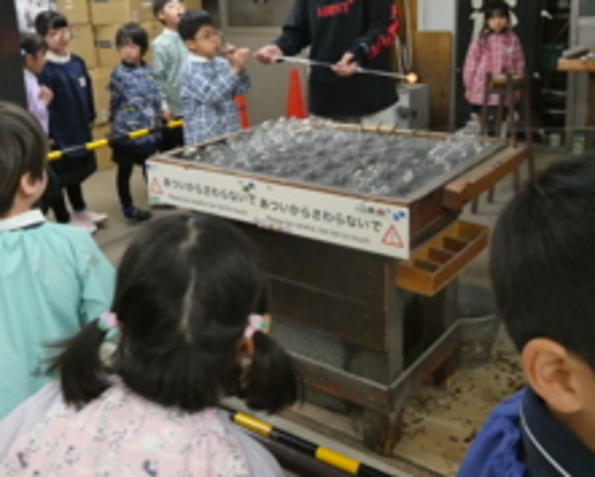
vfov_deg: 39.5
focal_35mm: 37
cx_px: 267
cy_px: 148
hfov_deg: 49.0
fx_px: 652
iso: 640
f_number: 3.3
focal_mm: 4.3
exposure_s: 1/60
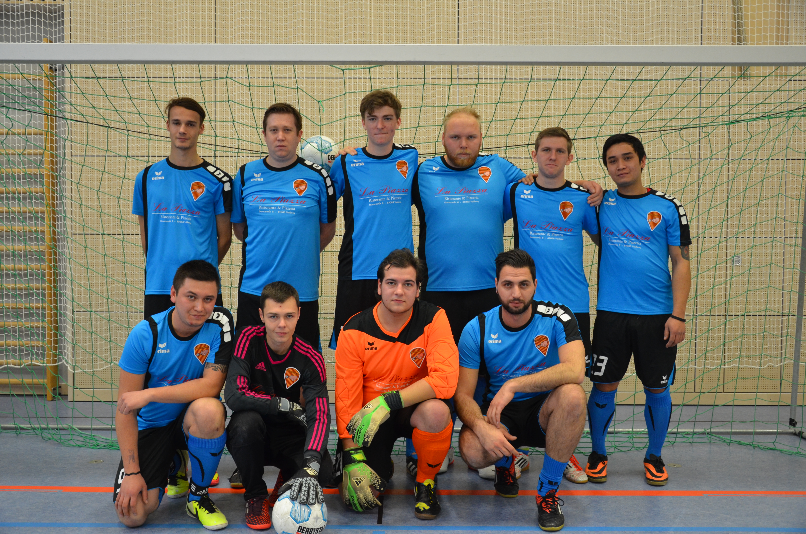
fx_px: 804
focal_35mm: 36
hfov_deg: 53.2
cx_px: 403
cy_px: 267
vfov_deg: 36.7
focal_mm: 24
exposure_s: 1/60
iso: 800
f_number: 3.8
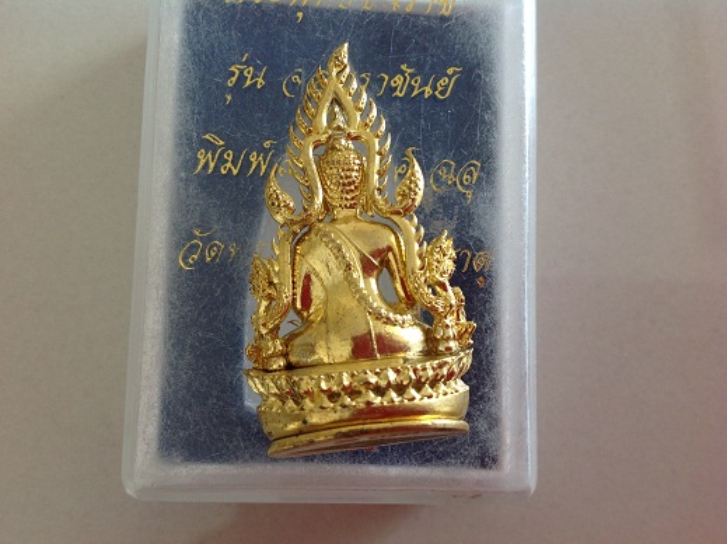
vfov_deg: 40.6
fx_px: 734
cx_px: 364
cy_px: 272
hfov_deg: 52.7
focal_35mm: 35
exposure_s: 1/30
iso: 50
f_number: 2.4
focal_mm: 4.28
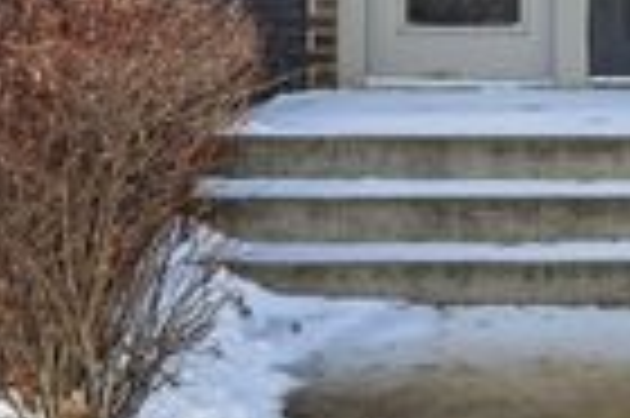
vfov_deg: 12.4
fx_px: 1870
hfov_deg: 18.5
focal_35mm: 107
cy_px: -128
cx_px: 657
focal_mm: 30
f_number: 8
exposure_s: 1/8000
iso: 1250
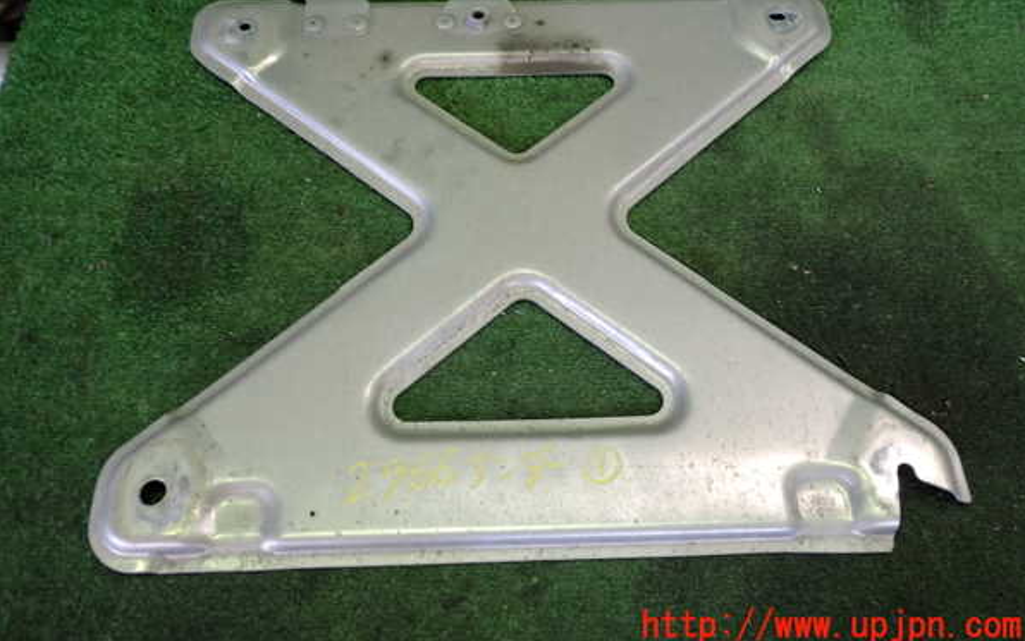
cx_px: 514
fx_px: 894
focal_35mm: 32
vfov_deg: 39.3
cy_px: 261
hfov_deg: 59.6
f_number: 2.3
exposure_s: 1/30
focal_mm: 5.4
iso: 250
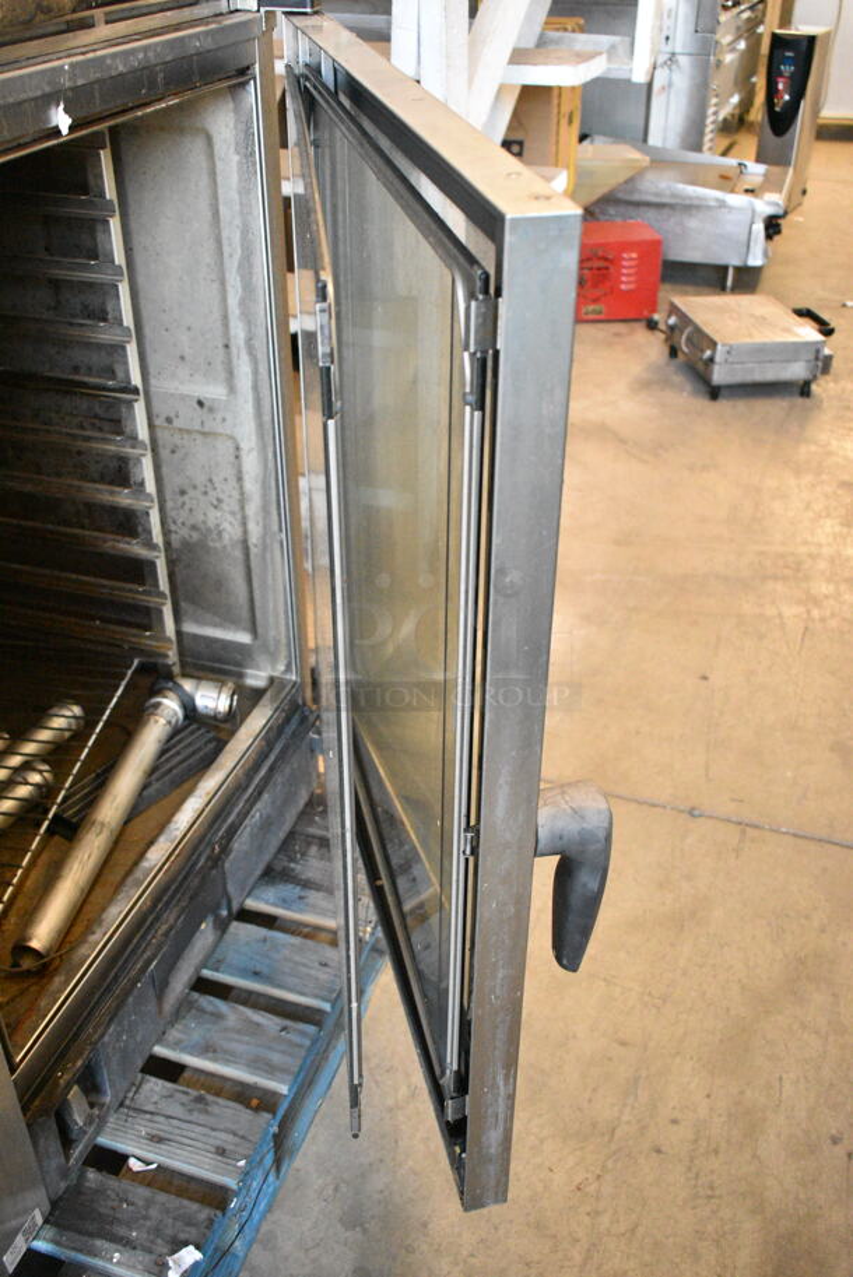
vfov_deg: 55.1
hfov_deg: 38.4
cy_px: 638
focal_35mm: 34
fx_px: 1224
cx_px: 426
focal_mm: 23
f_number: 4.5
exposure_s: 1/200
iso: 6400
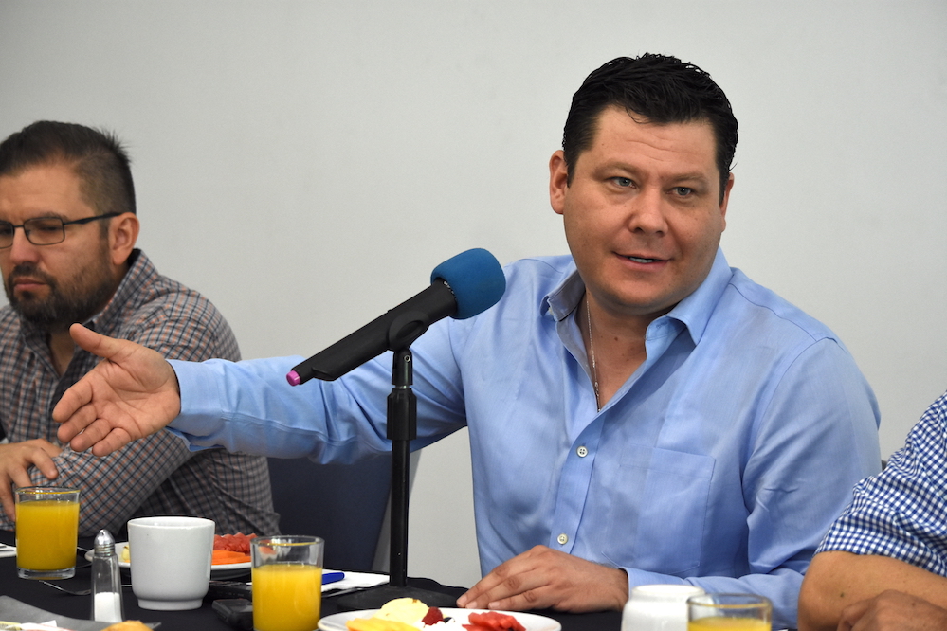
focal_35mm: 105
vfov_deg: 13.0
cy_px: 316
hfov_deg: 19.5
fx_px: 2762
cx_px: 474
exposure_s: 1/160
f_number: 4.5
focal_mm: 70
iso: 1600
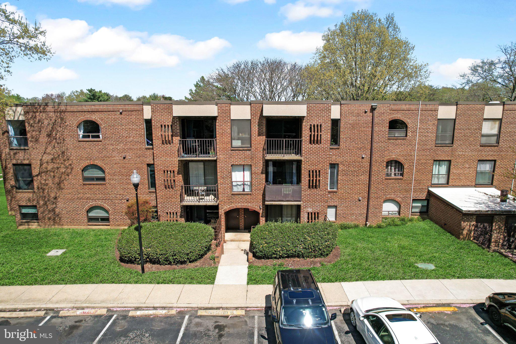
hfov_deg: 78.6
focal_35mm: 22
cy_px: 172
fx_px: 315
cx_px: 258
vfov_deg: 57.2
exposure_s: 1/2000
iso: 100
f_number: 2.8
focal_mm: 8.38
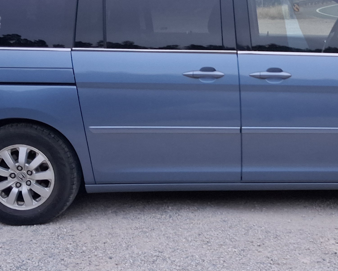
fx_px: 690
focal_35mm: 69
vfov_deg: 22.1
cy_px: 94
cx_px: 229
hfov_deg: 27.3
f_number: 1.8
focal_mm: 3.98
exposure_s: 1/100
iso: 200
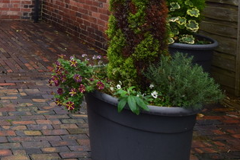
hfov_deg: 31.0
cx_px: -51
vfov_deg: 21.7
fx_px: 357
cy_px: -69
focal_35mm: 54
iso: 400
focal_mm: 11
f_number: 9
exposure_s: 1/100
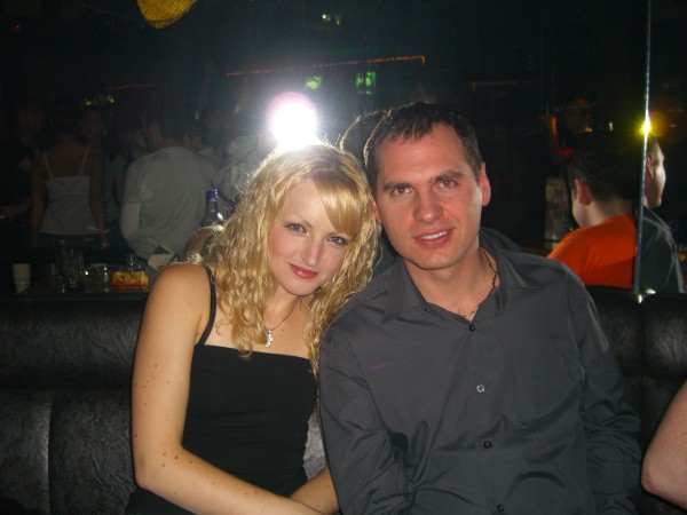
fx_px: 754
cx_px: 344
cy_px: 258
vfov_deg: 37.7
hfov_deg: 49.0
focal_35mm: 38
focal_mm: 7.9
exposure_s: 1/60
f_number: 2.8
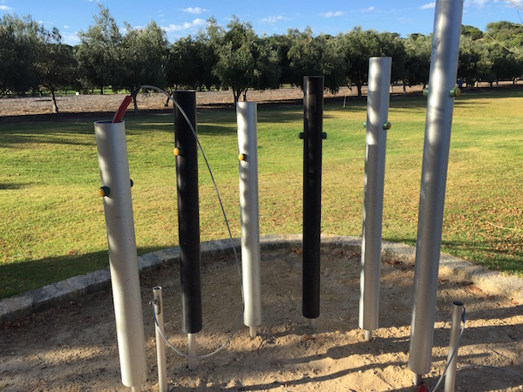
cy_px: 196
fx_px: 438
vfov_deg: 48.2
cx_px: 262
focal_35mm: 29
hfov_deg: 61.7
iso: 32
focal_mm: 4.15
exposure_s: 1/898
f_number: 2.2
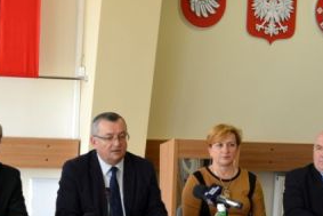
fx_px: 628
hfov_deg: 28.3
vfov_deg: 19.2
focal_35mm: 70
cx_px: 71
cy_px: 181
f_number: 4.5
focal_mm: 22
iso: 400
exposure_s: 1/80
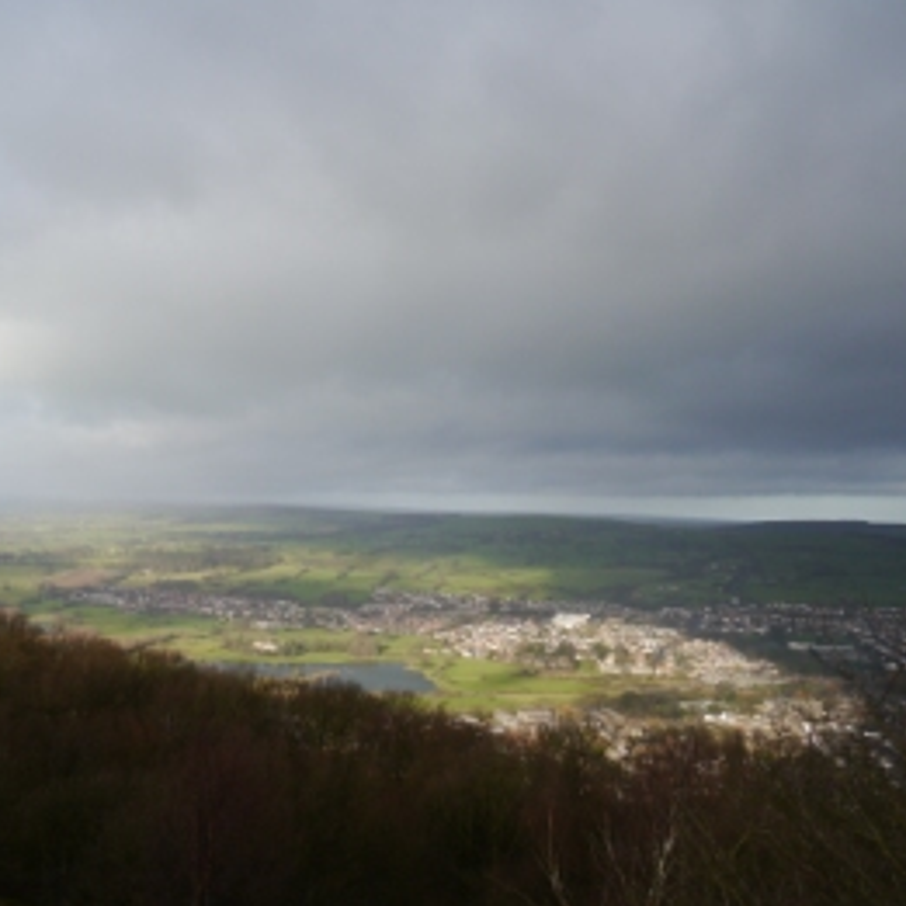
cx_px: 305
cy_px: 531
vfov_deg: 40.8
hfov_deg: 40.4
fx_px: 1214
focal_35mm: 41
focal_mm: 14
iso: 160
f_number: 5.6
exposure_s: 1/320
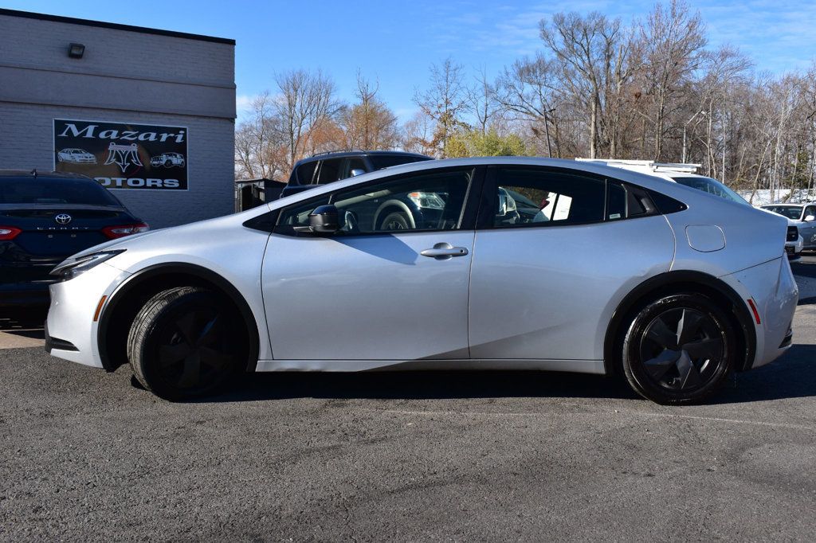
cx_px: 408
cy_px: 272
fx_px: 782
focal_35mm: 34
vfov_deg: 38.3
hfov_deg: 55.1
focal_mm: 23
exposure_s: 1/500
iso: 320
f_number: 11
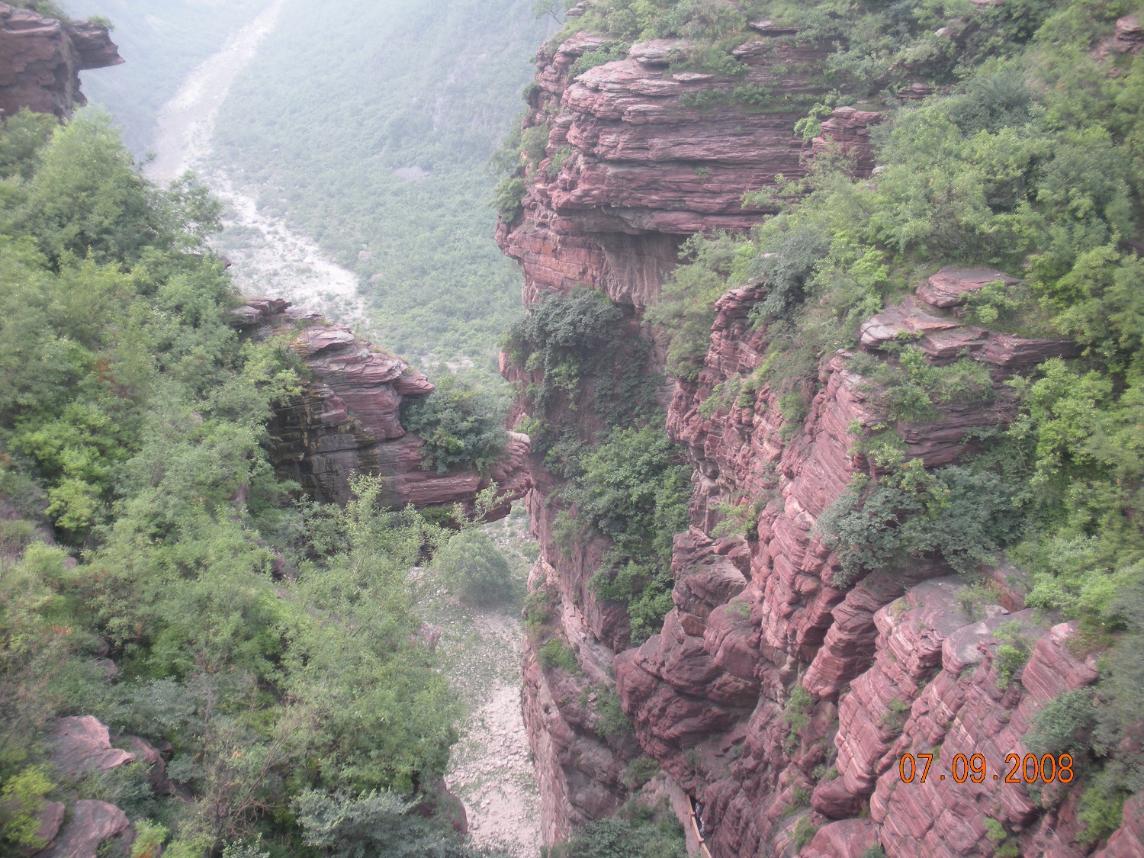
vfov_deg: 39.7
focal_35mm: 36
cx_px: 572
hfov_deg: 51.4
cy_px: 429
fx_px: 1190
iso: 64
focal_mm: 6.3
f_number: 3.5
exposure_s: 1/122
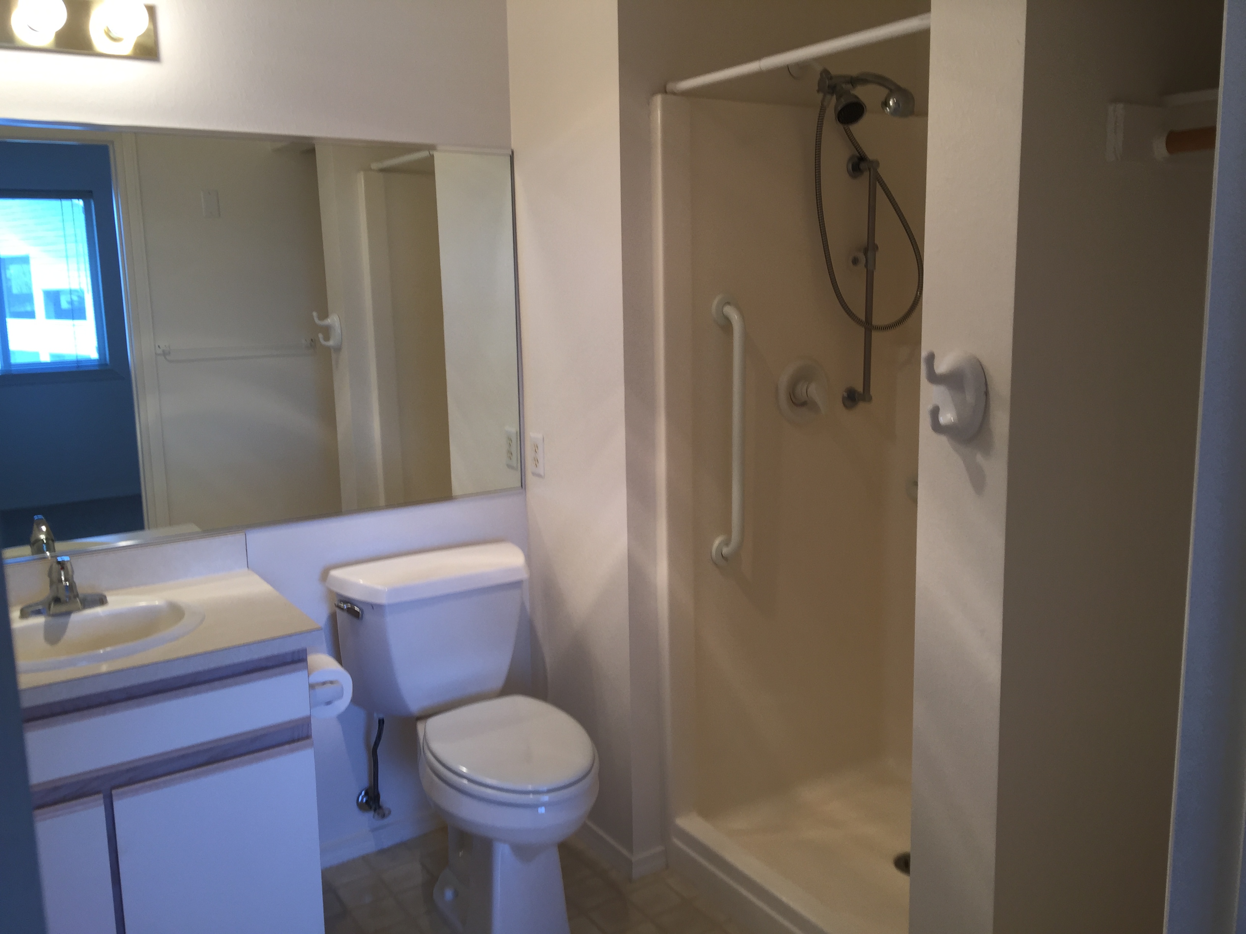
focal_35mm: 29
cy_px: 467
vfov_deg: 48.2
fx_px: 1044
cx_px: 623
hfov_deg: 61.7
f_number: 2.2
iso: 32
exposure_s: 1/60
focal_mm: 4.15
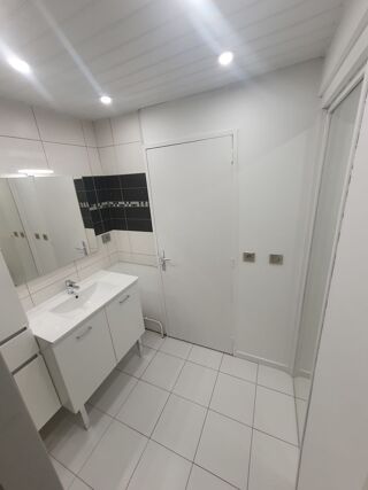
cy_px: 245
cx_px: 184
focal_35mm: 13
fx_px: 184
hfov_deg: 89.9
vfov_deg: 106.2
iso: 50
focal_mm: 1.8
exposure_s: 1/50
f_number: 2.2
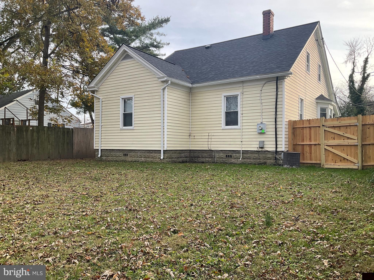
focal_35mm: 29
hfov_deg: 61.7
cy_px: 140
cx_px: 187
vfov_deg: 48.2
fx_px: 313
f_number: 1.8
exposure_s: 1/397
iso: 16
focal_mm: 3
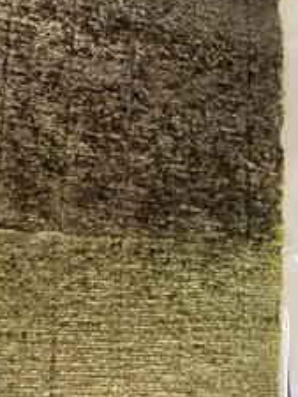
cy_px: 272
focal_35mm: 55
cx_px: 102
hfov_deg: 26.5
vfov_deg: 34.5
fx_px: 631
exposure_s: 1/40
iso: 400
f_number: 2.4
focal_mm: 3.3
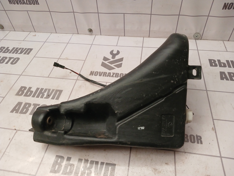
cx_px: 117
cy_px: 88
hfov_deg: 65.3
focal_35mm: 27
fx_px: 183
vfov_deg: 51.4
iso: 200
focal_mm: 4
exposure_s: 1/50
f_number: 1.8
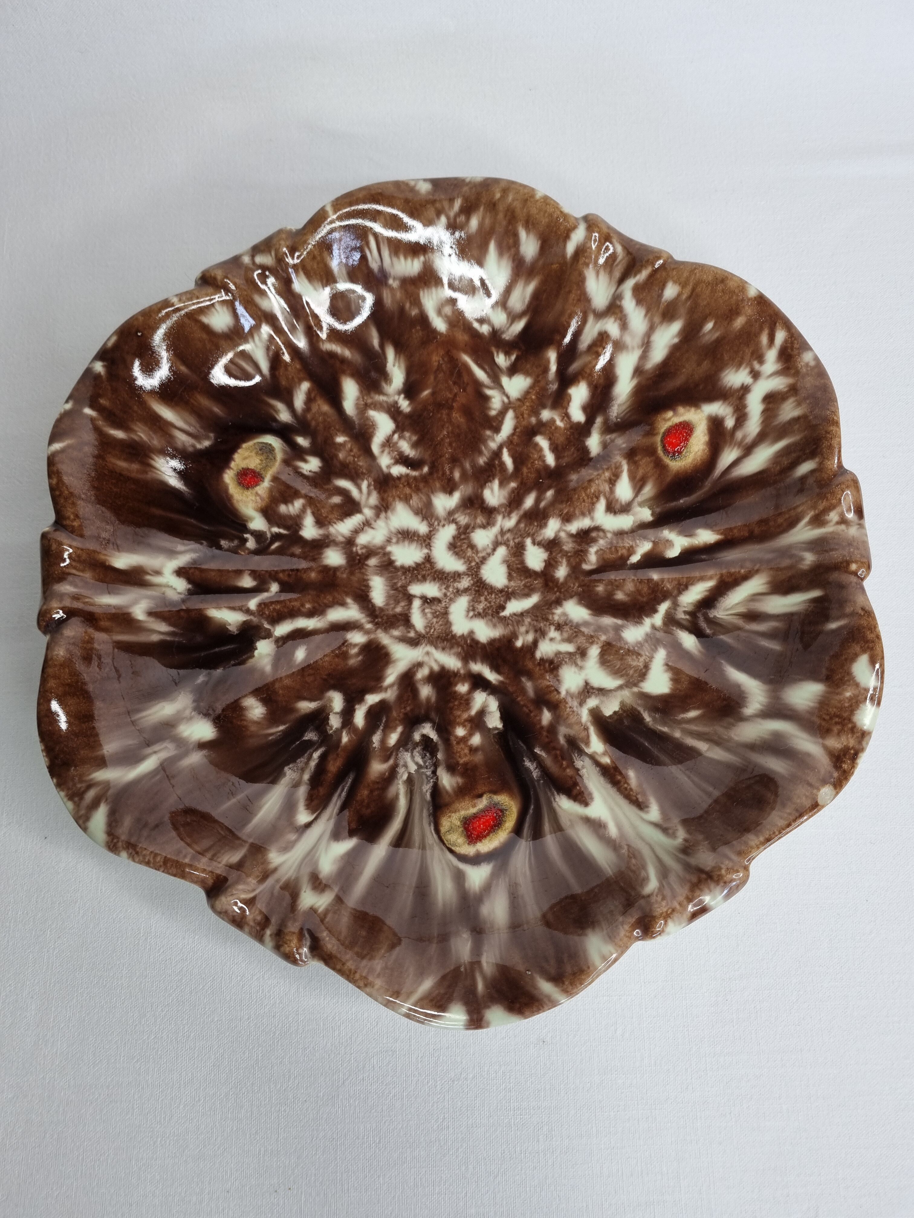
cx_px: 457
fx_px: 915
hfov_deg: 53.1
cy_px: 609
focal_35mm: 26
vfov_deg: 67.3
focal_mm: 5.4
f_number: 1.8
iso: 50
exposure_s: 1/128
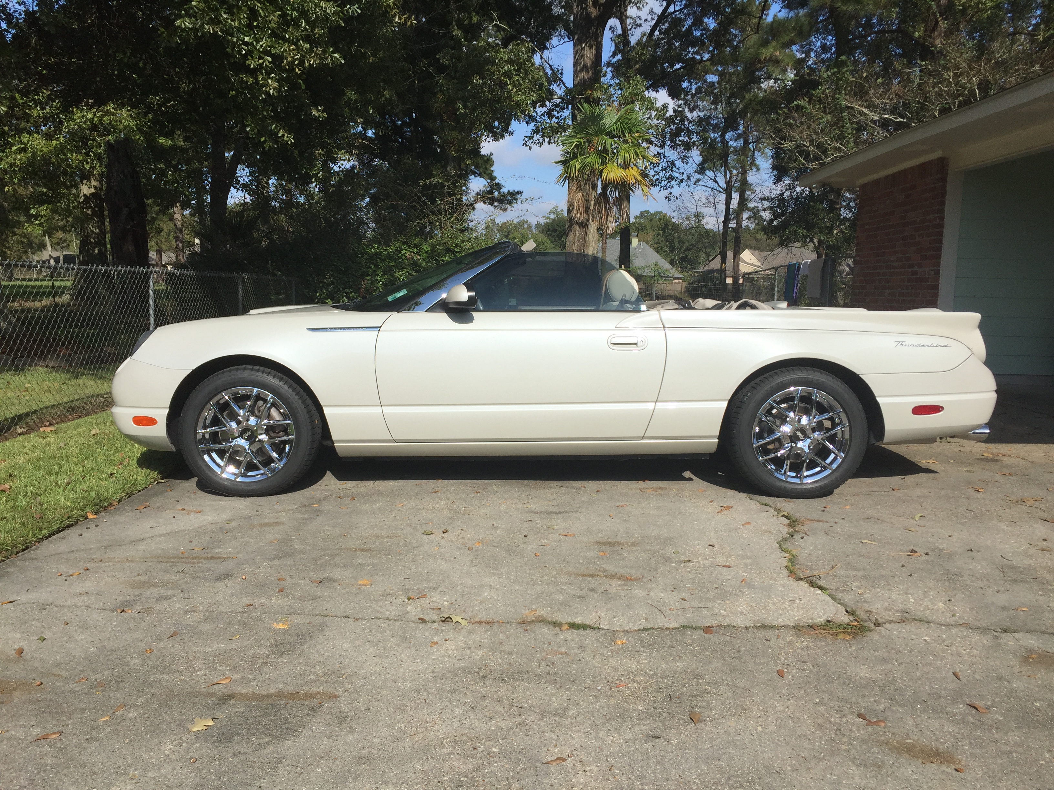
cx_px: 527
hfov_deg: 61.7
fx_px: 883
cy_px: 395
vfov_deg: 48.2
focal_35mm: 29
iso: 32
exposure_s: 1/3300
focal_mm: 4.15
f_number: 2.2
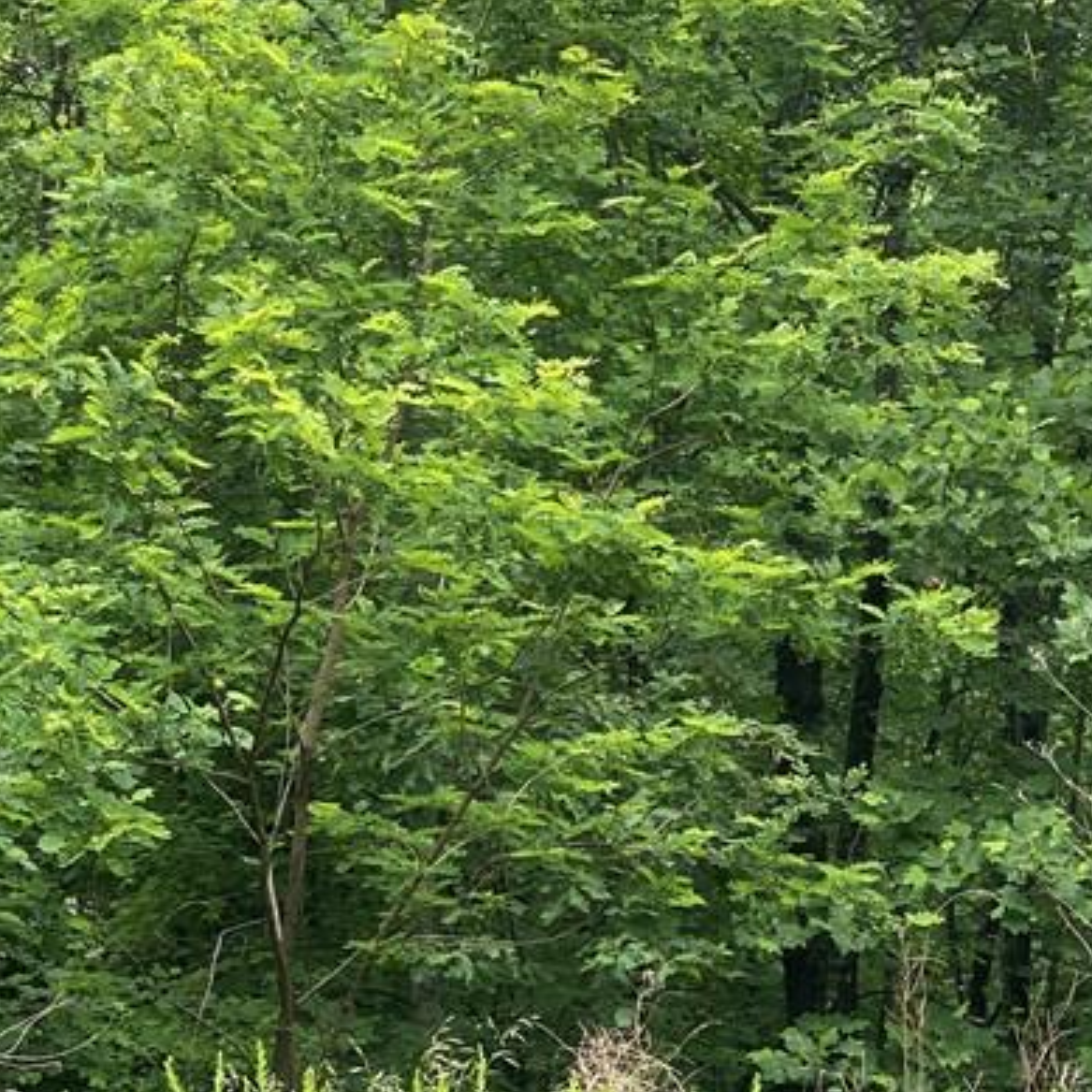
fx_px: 4319
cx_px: 761
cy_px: 488
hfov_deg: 14.4
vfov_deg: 14.4
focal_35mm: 121
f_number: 2
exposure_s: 1/122
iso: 25
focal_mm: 6
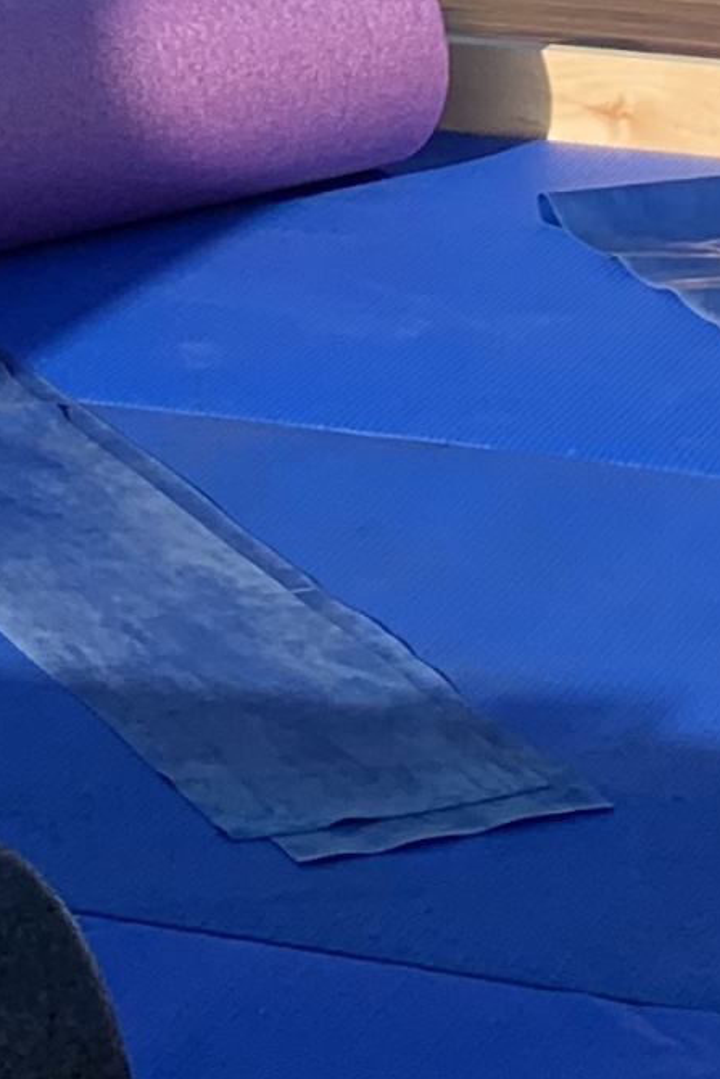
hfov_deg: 8.7
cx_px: 401
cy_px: -843
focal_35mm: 158
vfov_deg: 12.0
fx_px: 4737
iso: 25
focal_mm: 4.25
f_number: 1.8
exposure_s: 1/1490
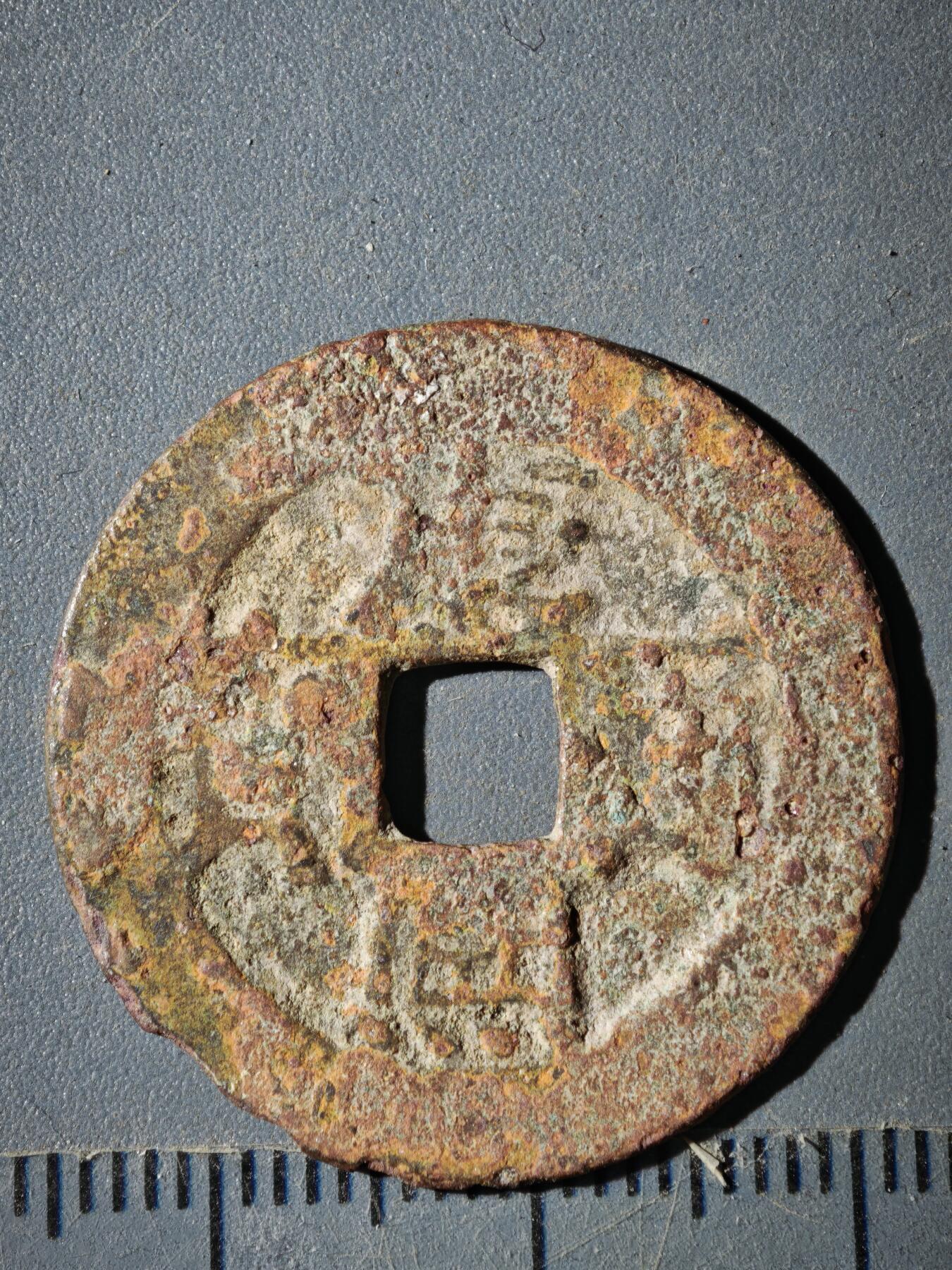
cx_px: 476
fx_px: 3557
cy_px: 635
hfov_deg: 15.2
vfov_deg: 20.2
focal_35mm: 97
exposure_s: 1/100
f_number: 2
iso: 125
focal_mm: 9
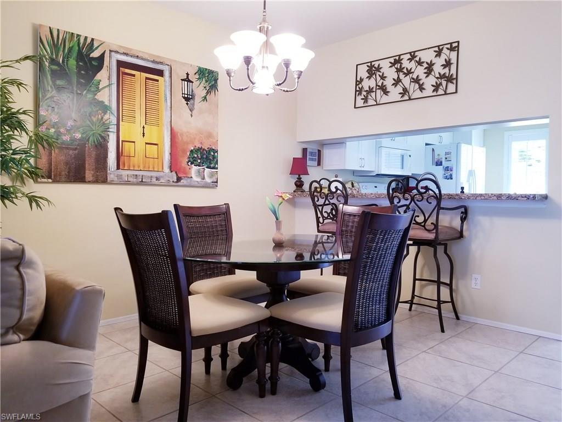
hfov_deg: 67.3
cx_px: 281
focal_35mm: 26
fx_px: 422
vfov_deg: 53.1
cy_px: 211
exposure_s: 1/30
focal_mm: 4.3
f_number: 1.7
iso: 250
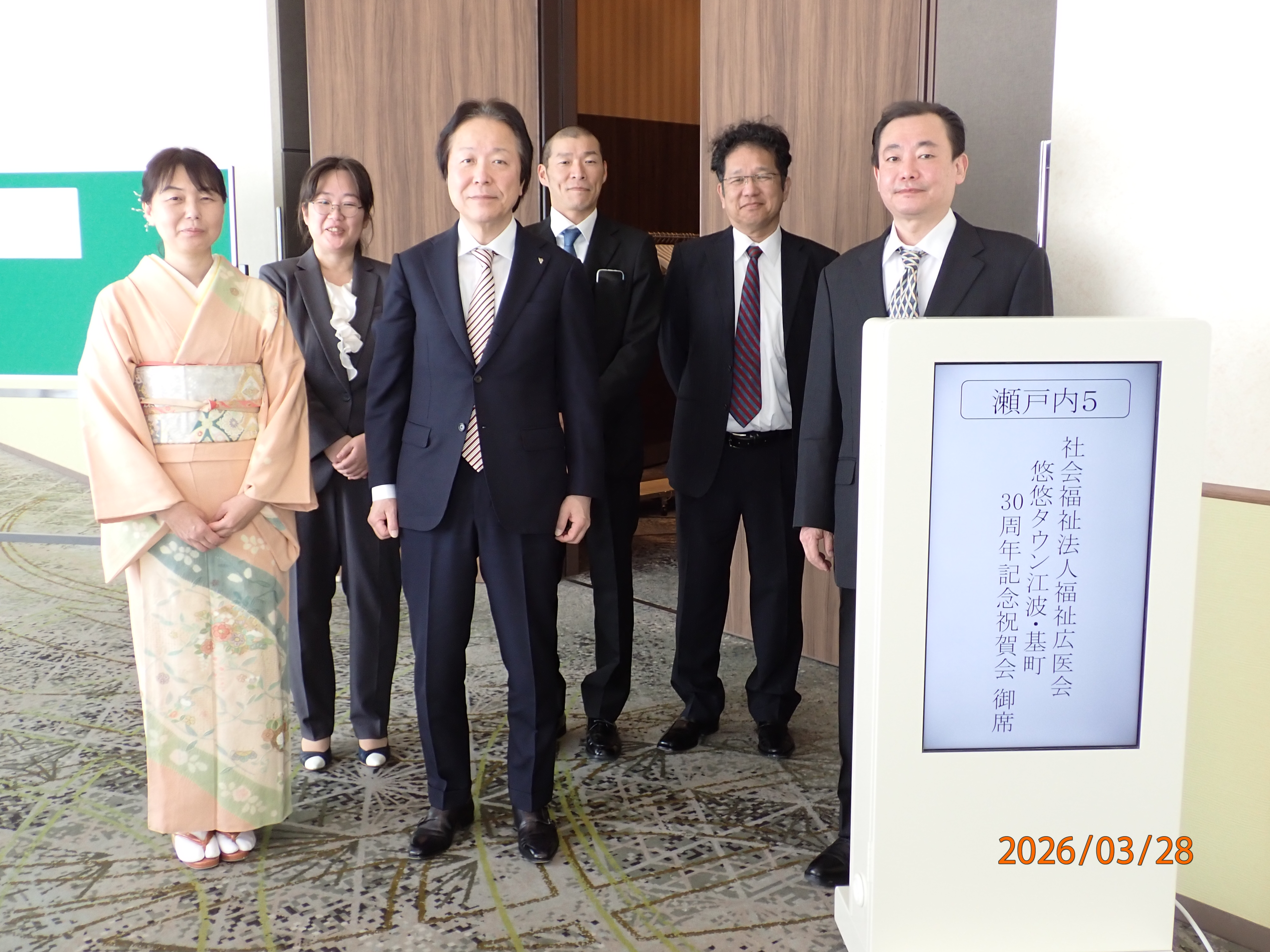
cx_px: 635
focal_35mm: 36
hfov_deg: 51.4
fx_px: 1321
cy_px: 476
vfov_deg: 39.7
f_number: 2.5
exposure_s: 1/50
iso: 200
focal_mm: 6.37
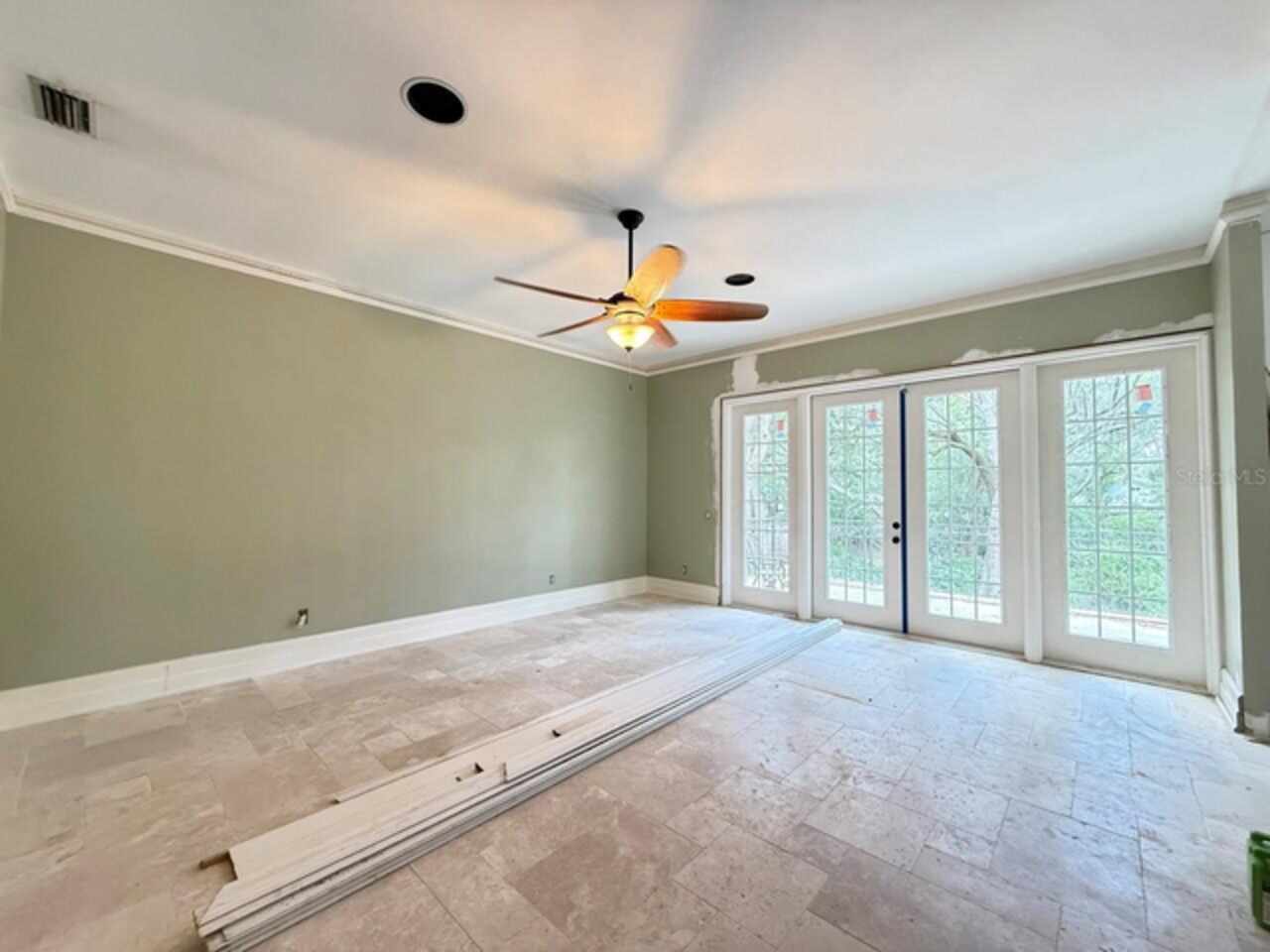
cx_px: 635
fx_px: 514
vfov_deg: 85.7
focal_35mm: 14
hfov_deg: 102.1
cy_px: 476
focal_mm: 2.22
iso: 500
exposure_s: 1/60
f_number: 2.2
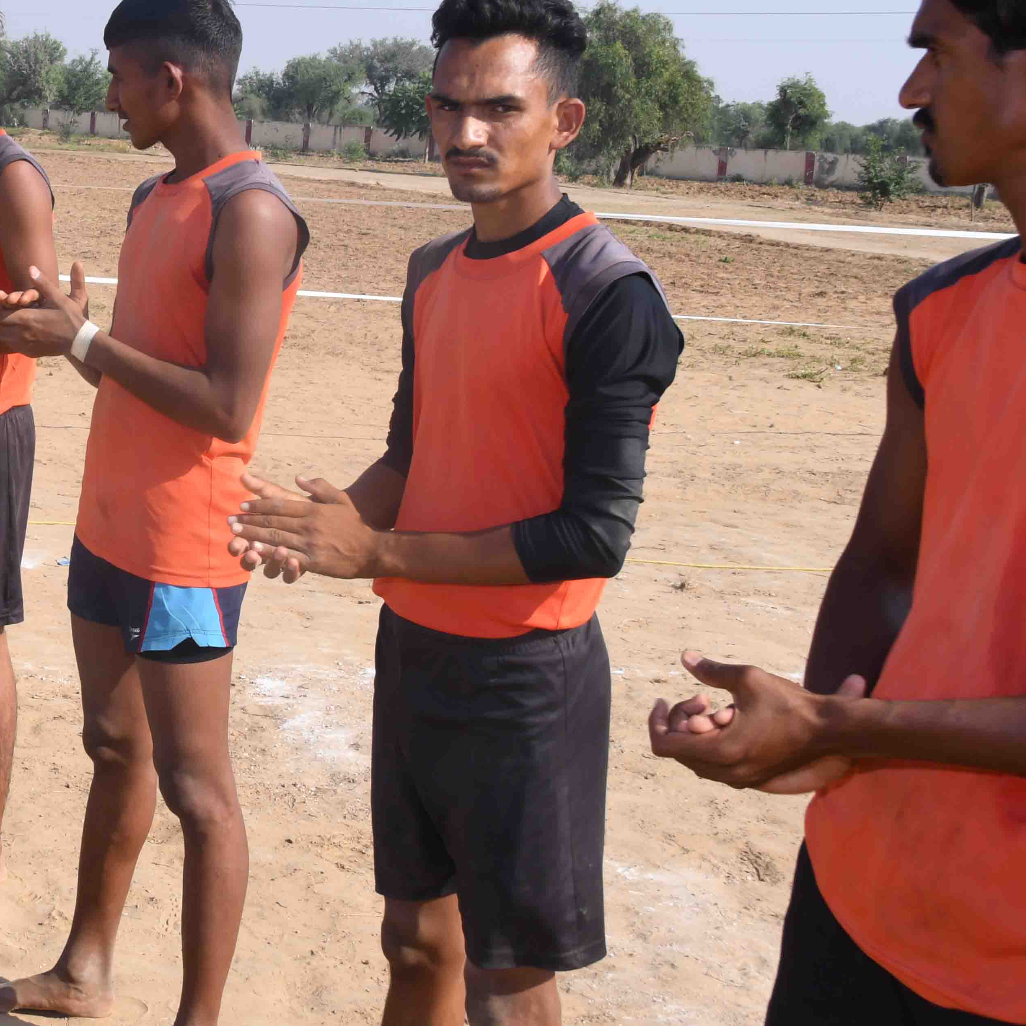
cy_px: 391
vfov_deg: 27.6
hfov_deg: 25.7
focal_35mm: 62
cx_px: -93
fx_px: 2079
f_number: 14
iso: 250
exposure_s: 1/200
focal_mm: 22
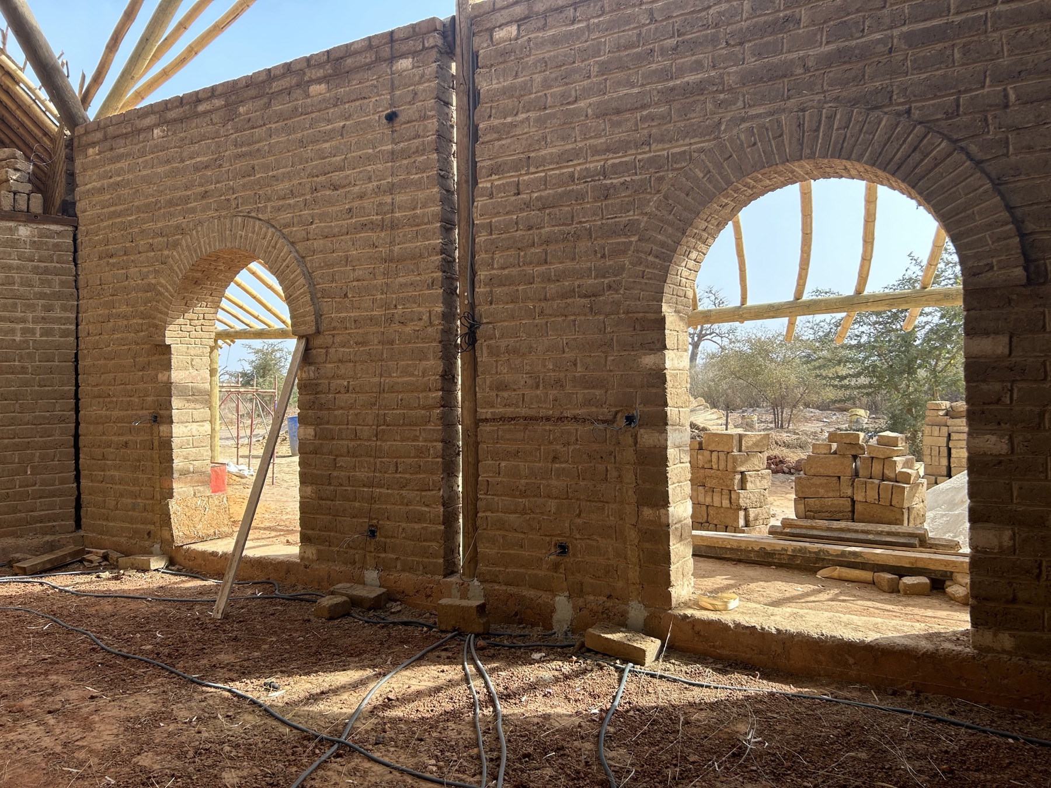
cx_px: 526
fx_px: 789
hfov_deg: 67.3
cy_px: 394
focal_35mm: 26
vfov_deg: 53.1
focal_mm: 5.7
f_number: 1.5
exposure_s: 1/1009
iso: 50
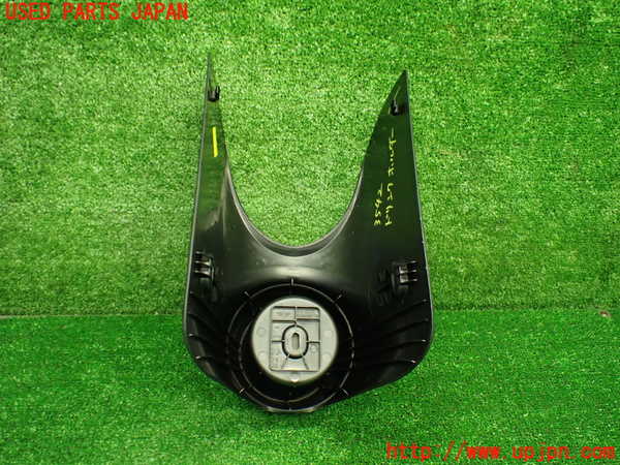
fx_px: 537
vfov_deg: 46.8
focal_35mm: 30
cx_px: 310
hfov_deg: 60.0
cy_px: 232
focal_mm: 5.4
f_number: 2.3
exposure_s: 1/100
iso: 800
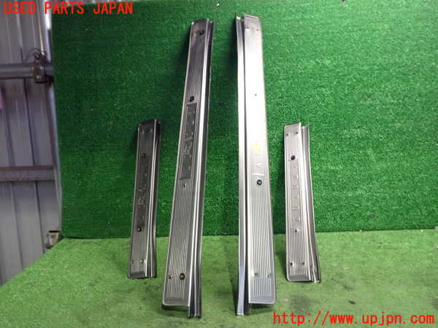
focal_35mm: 30
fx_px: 380
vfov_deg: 46.8
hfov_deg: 60.0
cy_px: 164
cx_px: 219
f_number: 2.3
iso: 1250
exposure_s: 1/60
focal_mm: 5.4
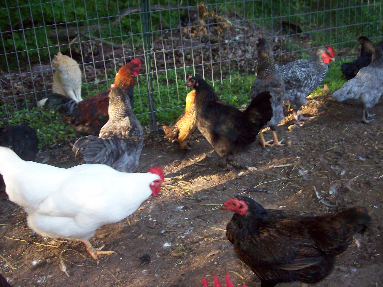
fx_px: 398
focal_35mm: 36
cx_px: 192
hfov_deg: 51.4
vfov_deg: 39.6
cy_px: 144
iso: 80
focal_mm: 6
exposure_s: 1/64
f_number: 2.7
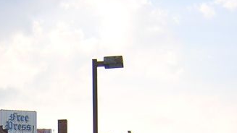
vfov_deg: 12.2
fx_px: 603
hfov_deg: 21.6
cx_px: 17
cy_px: 185
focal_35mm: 96
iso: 100
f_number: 2.6
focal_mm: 4.7
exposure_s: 1/316
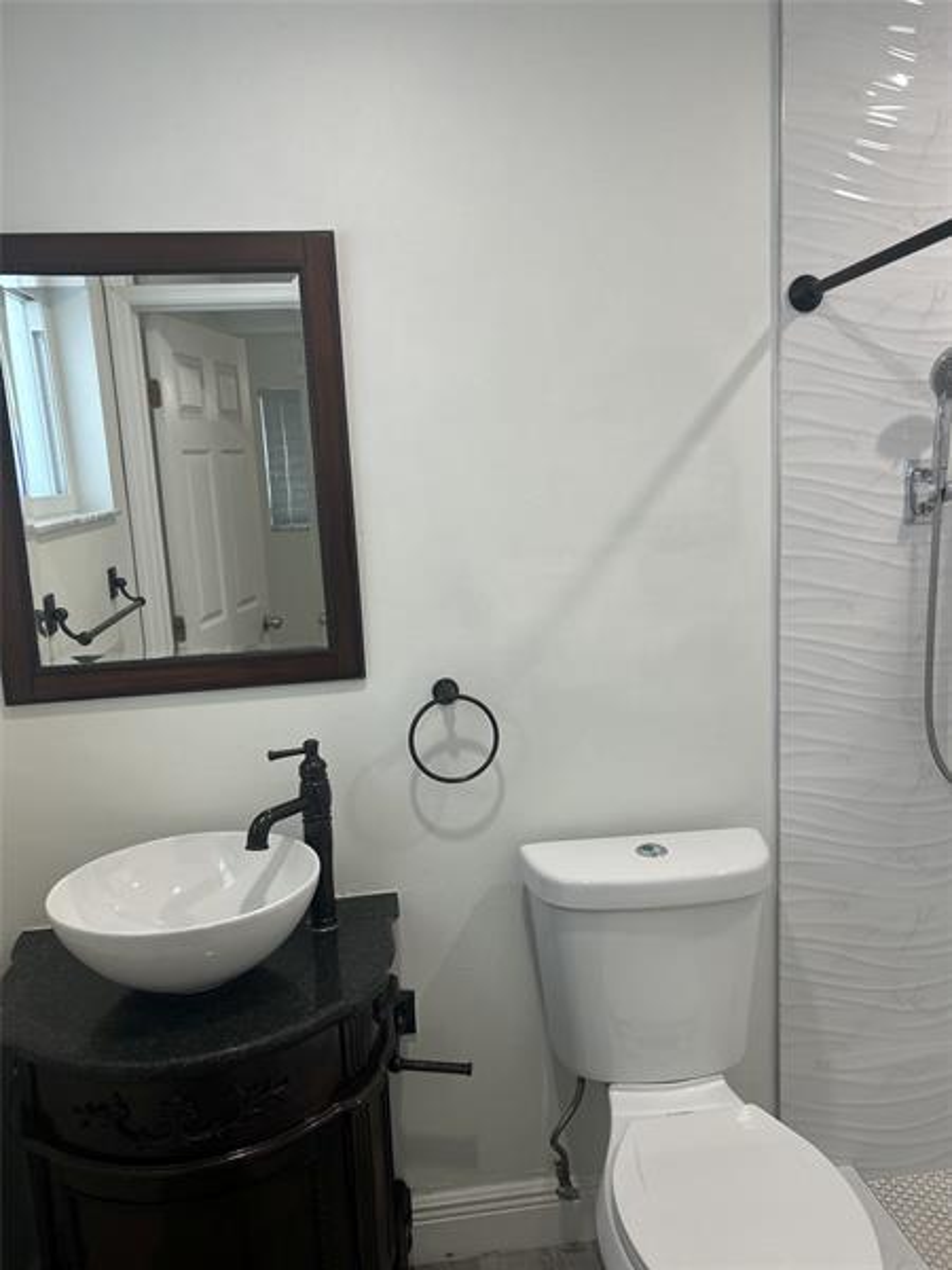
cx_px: 476
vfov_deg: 67.3
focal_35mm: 26
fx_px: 953
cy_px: 635
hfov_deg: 53.1
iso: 80
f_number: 1.5
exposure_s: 1/120
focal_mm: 5.7
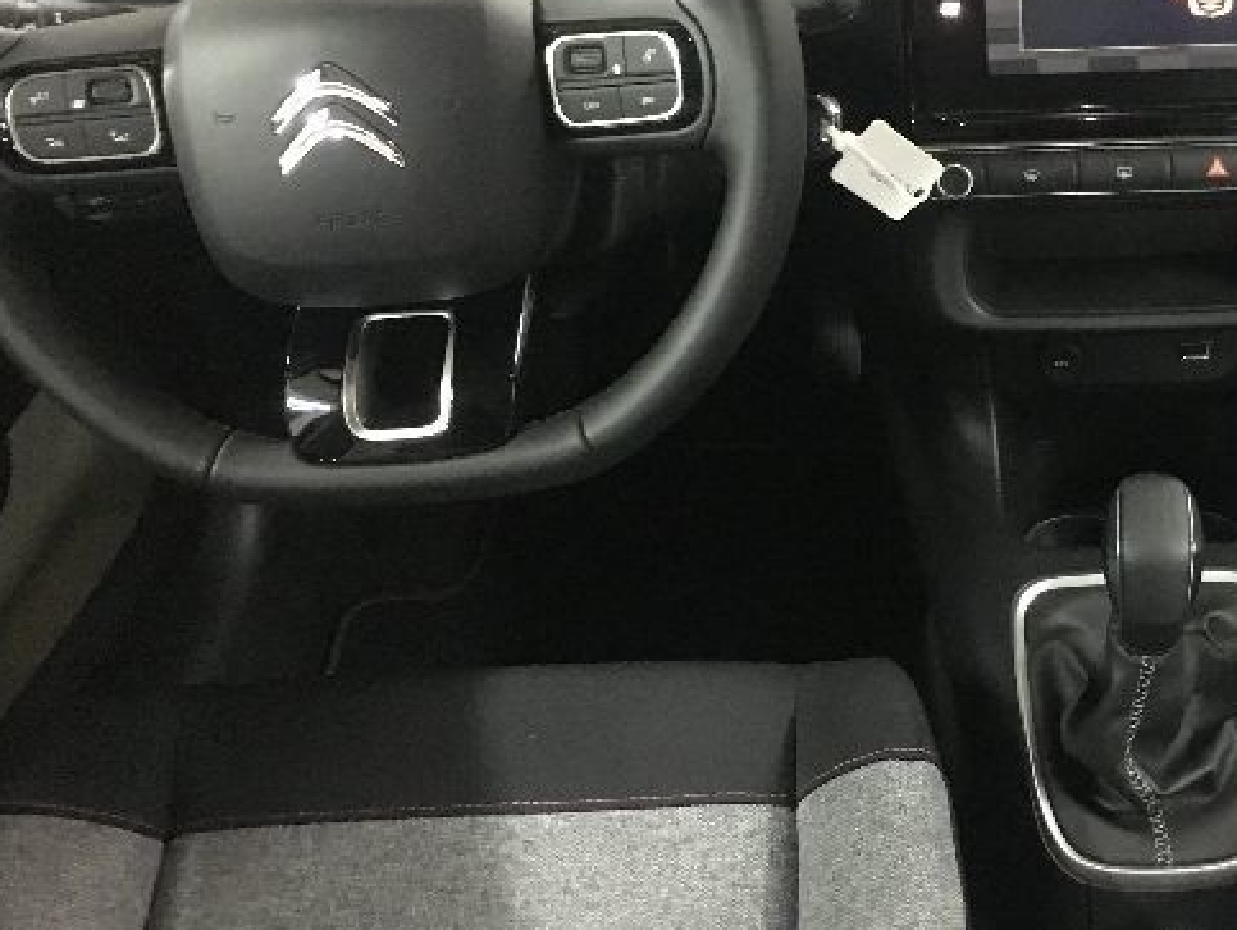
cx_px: 1022
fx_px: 1931
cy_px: 378
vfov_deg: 27.0
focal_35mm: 54
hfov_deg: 34.2
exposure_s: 1/17
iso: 320
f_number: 2.2
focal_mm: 4.15
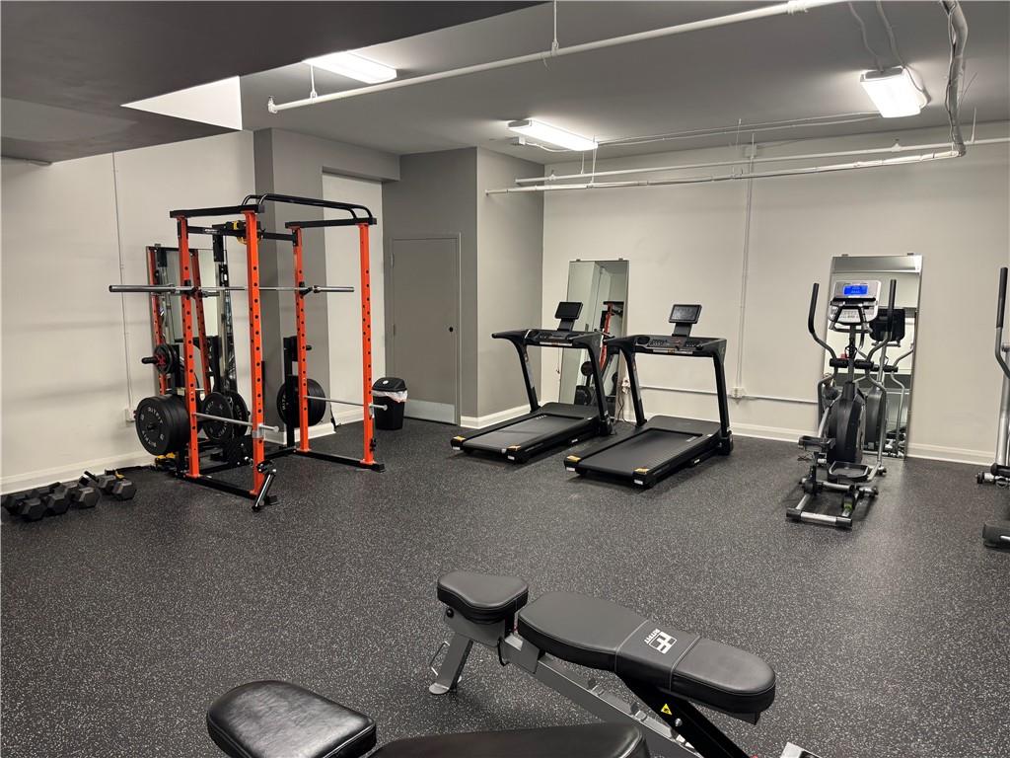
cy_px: 379
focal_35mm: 24
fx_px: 700
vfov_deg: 56.8
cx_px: 505
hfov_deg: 71.6
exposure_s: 1/60
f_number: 1.78
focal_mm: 6.76
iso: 160
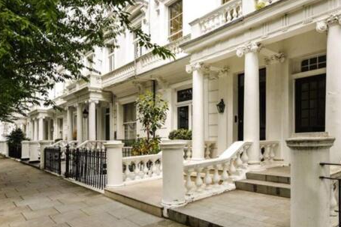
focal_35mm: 22
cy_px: 112
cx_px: 174
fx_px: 208
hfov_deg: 78.6
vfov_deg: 57.3
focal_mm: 21
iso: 50
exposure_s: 1/320
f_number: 2.8
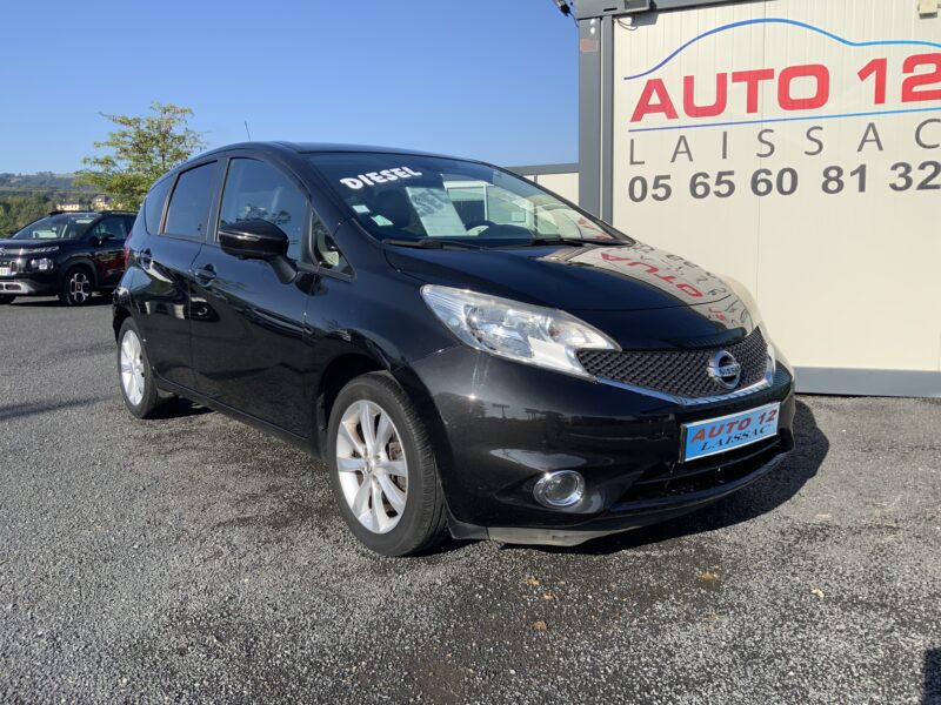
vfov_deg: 48.2
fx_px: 788
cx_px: 470
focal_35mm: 29
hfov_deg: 61.7
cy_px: 352
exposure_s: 1/2141
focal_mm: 3
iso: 20
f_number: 1.8
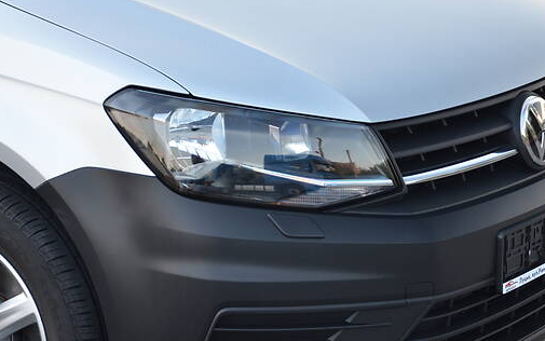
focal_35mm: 109
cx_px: 221
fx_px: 1617
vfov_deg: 12.0
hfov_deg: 19.1
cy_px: 179
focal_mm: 45
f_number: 4.8
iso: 400
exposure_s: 1/60
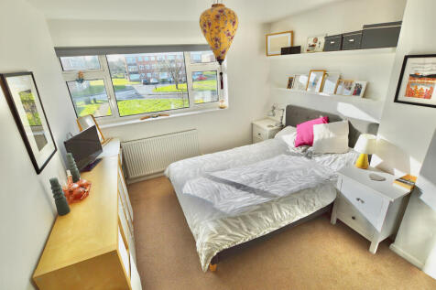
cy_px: 145
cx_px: 218
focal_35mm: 16
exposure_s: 1/200
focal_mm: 11
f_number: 7.1
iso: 100
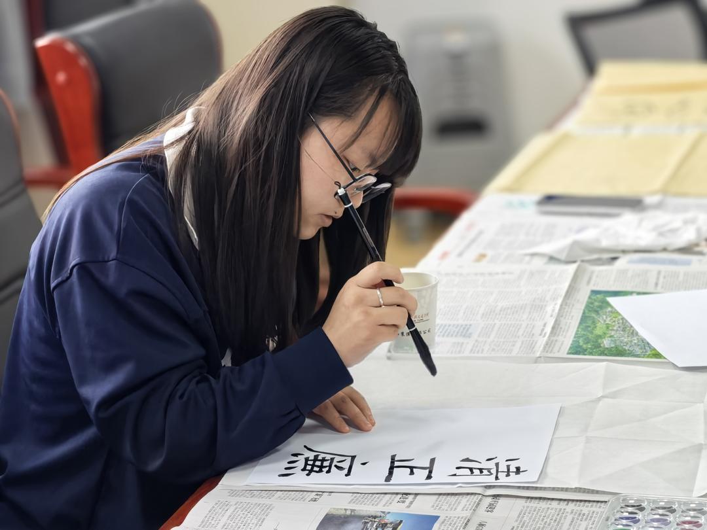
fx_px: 1777
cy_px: 265
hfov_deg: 22.5
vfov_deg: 17.0
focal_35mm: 87
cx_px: 354
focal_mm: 6.98
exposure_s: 1/482
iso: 200
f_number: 1.4
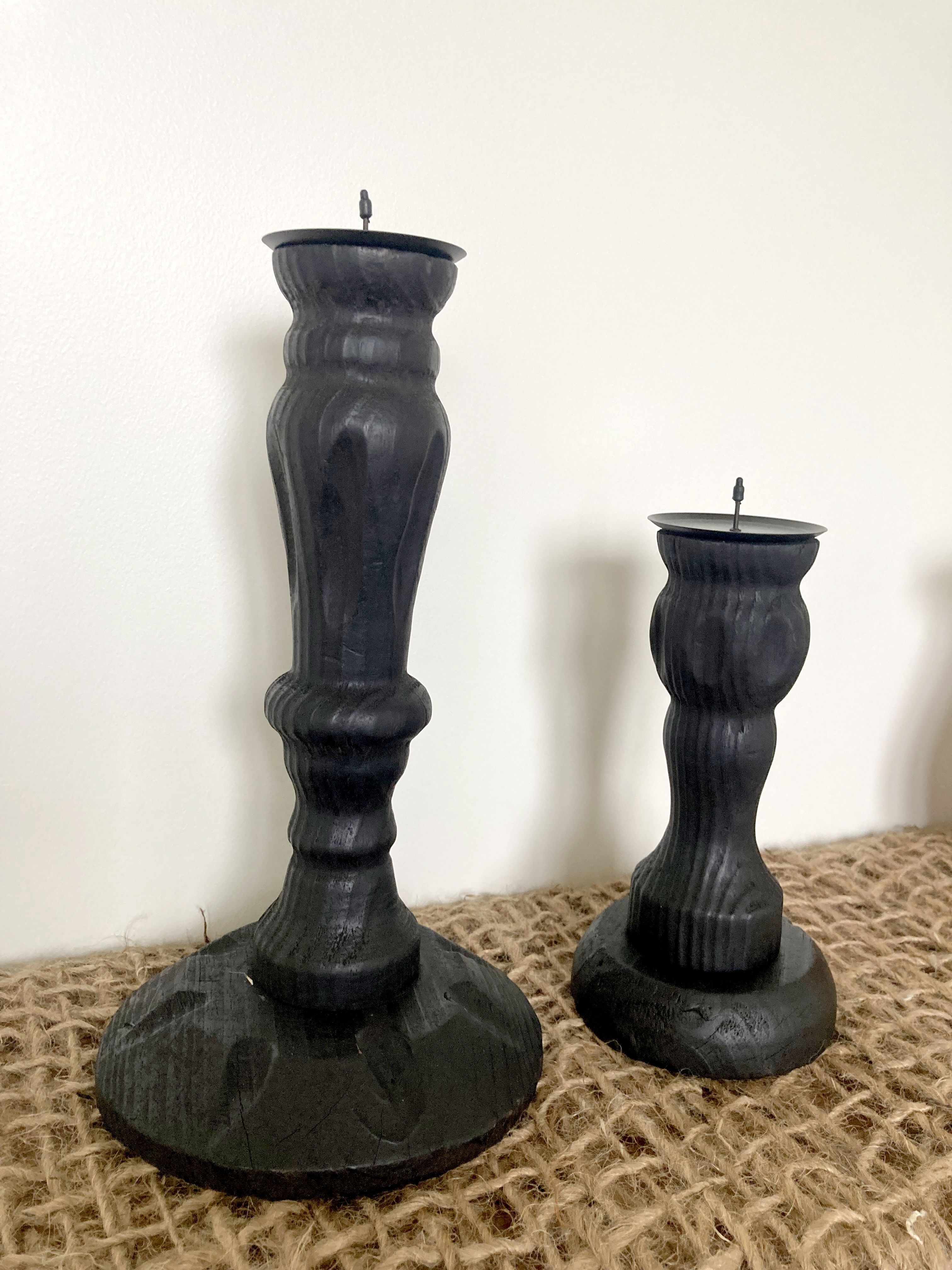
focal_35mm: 28
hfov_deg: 49.7
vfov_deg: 63.4
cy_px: 635
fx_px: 1027
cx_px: 476
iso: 125
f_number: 1.8
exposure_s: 1/60
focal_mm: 3.99
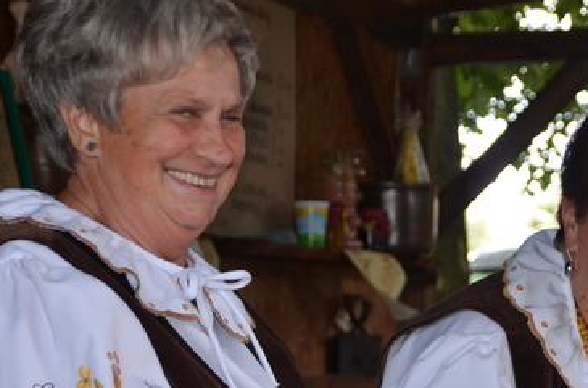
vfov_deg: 12.2
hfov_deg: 18.4
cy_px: 304
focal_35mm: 111
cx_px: 417
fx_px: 1808
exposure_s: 1/125
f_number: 3.5
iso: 280
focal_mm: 38
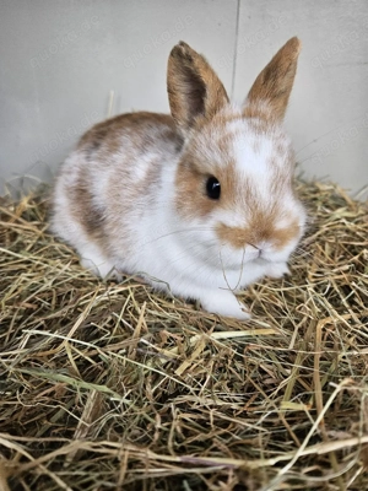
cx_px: 184
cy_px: 246
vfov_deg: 73.9
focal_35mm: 23
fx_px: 326
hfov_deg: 58.9
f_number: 1.8
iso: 40
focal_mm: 5.4
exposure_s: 1/100
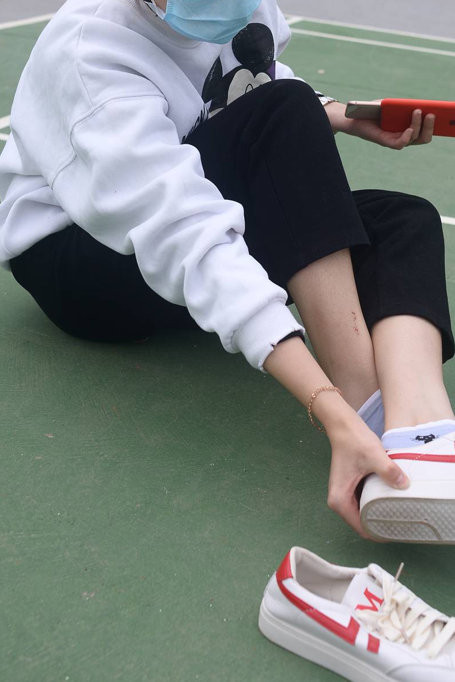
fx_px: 1175
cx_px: 272
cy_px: 204
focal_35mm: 62
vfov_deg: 32.0
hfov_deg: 21.9
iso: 125
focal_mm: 35
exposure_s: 1/500
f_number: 5.6
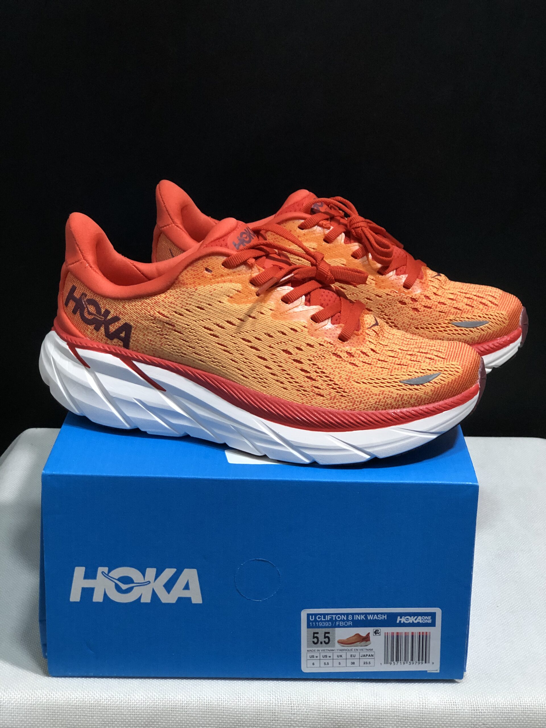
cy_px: 364
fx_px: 1199
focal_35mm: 57
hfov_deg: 25.7
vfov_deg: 33.8
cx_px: 273
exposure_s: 1/30
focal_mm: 6.6
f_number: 2.8
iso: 125
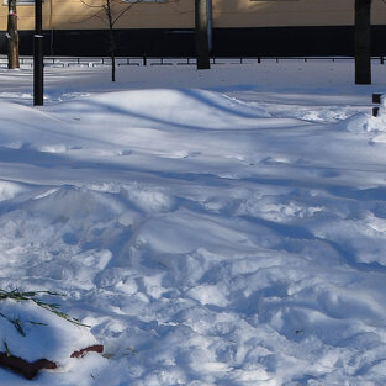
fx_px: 1110
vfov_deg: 19.1
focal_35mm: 88
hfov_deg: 17.1
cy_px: -18
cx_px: -255
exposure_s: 1/400
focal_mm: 18
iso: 200
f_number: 11
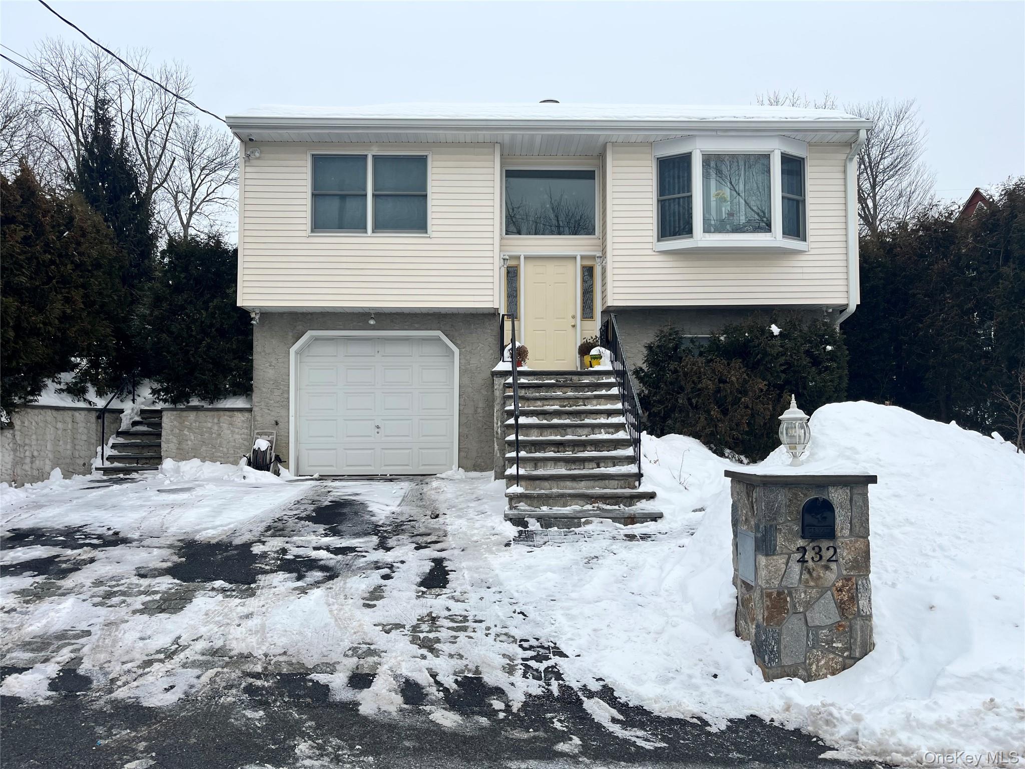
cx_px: 512
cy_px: 384
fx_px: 770
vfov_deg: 53.1
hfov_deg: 67.3
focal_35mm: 26
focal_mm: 5.1
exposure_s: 1/550
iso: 50
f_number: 1.6
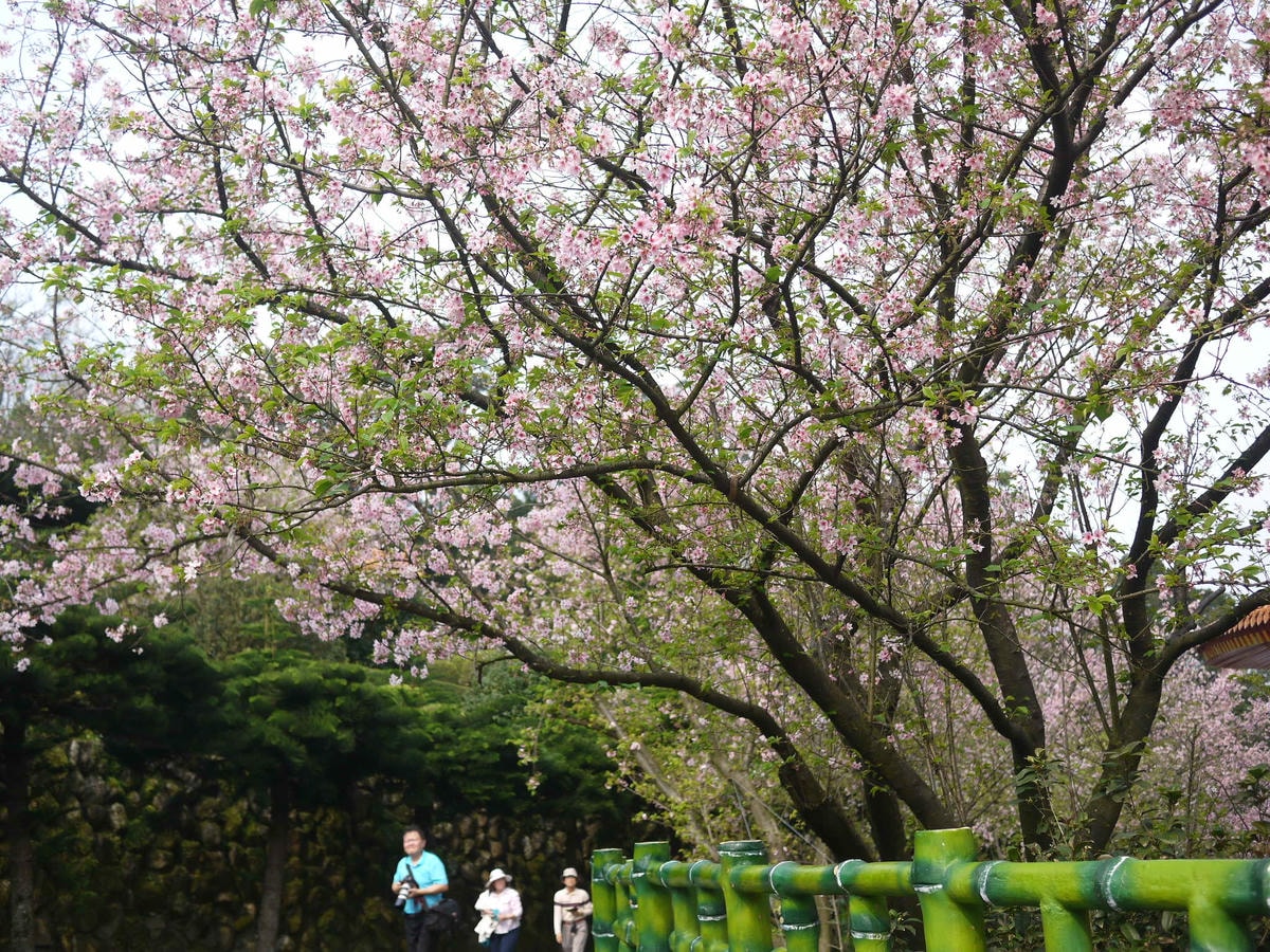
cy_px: 476
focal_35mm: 40
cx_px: 635
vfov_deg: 36.0
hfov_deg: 46.8
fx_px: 1468
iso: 160
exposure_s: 1/1300
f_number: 2.2
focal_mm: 20
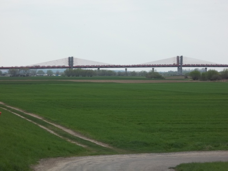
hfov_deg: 12.0
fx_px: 1087
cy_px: 86
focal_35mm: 165
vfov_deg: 9.0
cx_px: 114
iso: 64
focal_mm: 29.5
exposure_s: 1/80
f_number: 5.9
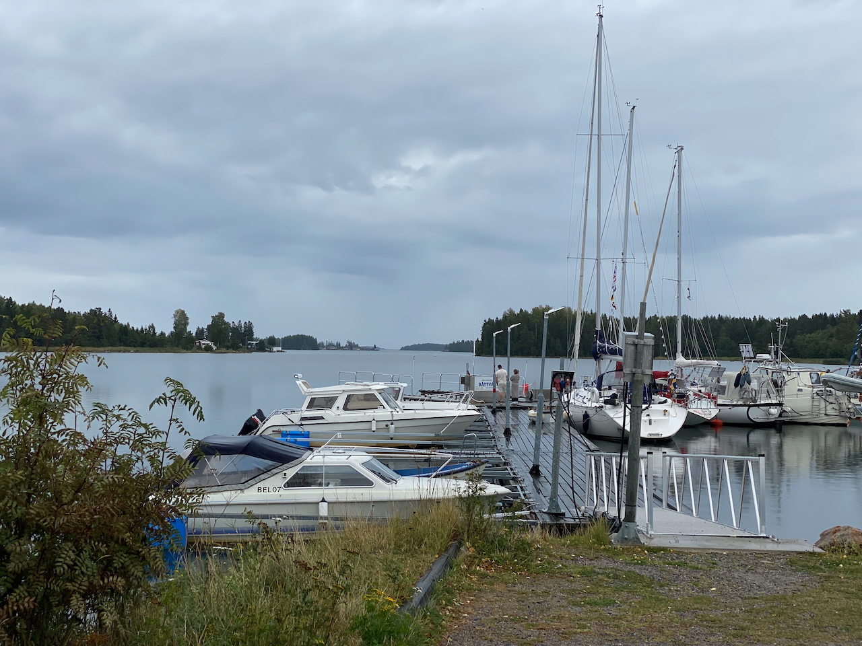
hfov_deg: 36.8
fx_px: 1295
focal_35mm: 52
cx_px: 431
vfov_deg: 28.0
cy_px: 323
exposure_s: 1/410
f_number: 2
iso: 20
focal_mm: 6
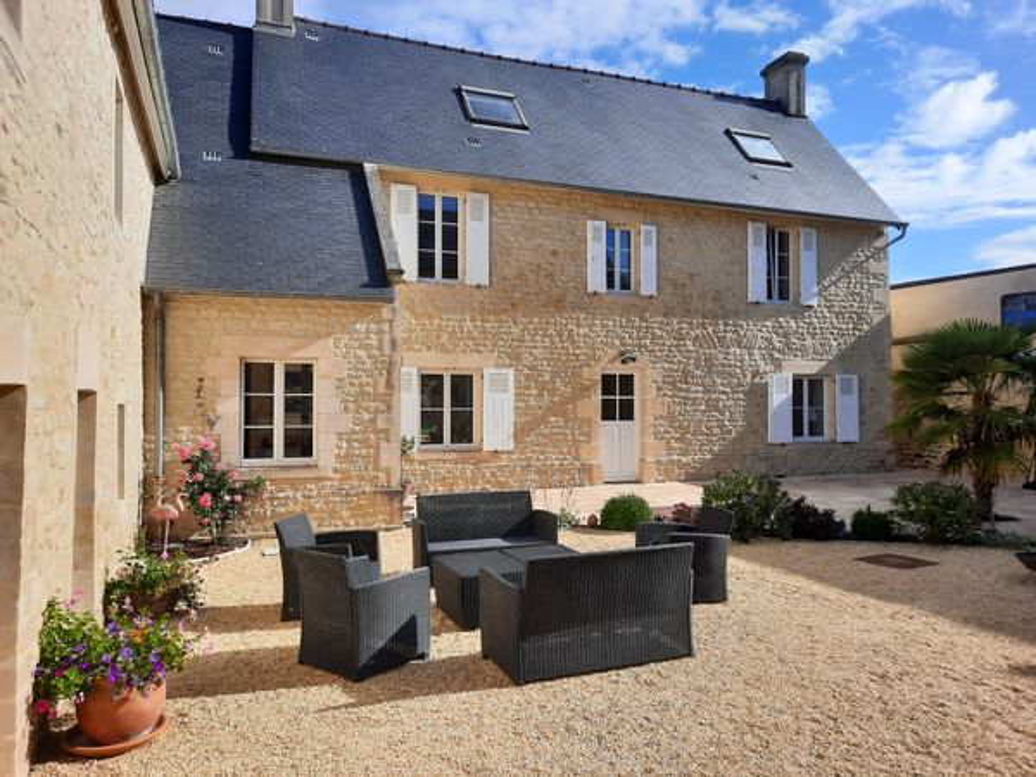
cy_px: 388
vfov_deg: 54.9
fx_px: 748
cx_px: 518
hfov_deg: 69.4
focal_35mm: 25
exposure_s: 1/1081
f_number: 2
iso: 32
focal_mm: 4.6
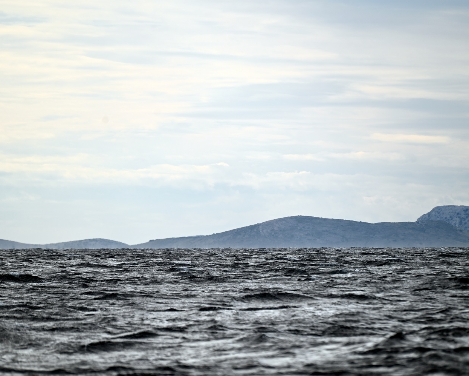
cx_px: 241
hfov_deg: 6.6
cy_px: 187
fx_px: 4081
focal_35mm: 294
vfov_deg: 5.3
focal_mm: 260
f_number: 6.3
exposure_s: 1/1000
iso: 100
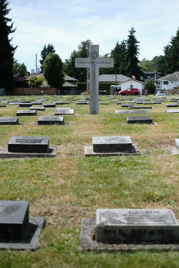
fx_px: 395
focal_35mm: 53
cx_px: 92
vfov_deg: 37.5
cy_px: 128
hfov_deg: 25.5
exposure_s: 1/8000
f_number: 2.2
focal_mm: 33
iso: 160
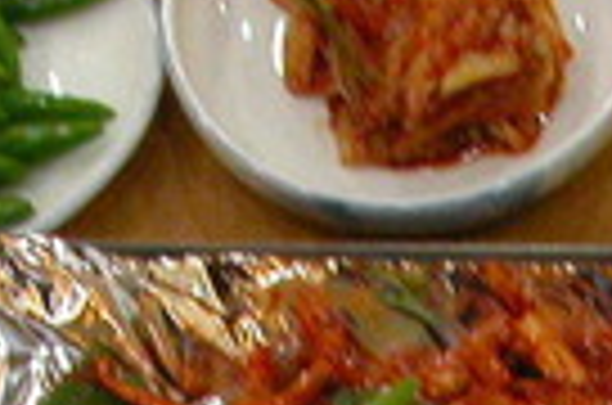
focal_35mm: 188
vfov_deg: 6.8
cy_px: 1006
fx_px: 3189
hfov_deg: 10.8
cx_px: 657
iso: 400
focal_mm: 8.9
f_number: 5
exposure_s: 1/18.9
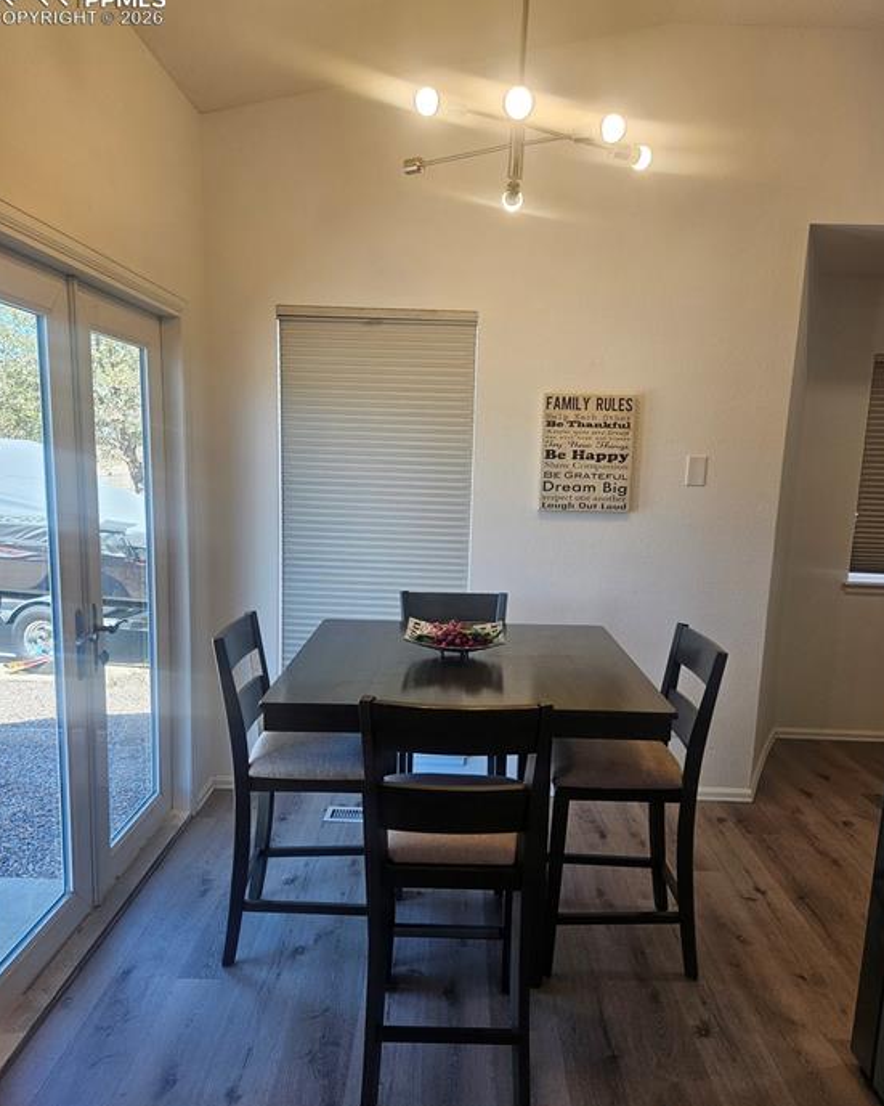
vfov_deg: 68.0
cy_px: 591
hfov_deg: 56.8
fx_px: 818
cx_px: 447
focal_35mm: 25
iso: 40
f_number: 1.8
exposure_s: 1/120
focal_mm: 5.4
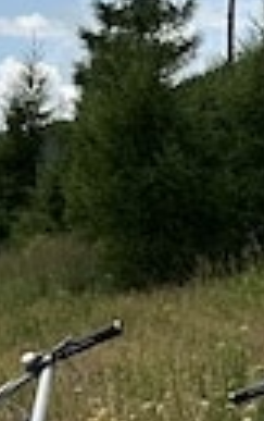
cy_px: 23
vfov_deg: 8.8
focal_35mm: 236
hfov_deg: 5.5
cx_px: 359
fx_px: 2708
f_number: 1.78
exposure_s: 1/7576
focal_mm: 6.86
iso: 80
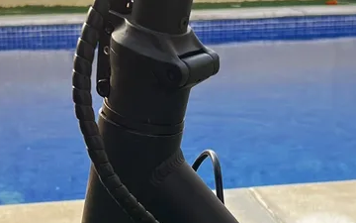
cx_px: 187
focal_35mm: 49
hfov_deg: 41.0
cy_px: 159
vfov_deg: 26.1
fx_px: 475
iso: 50
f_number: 1.5
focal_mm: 5.7
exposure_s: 1/357
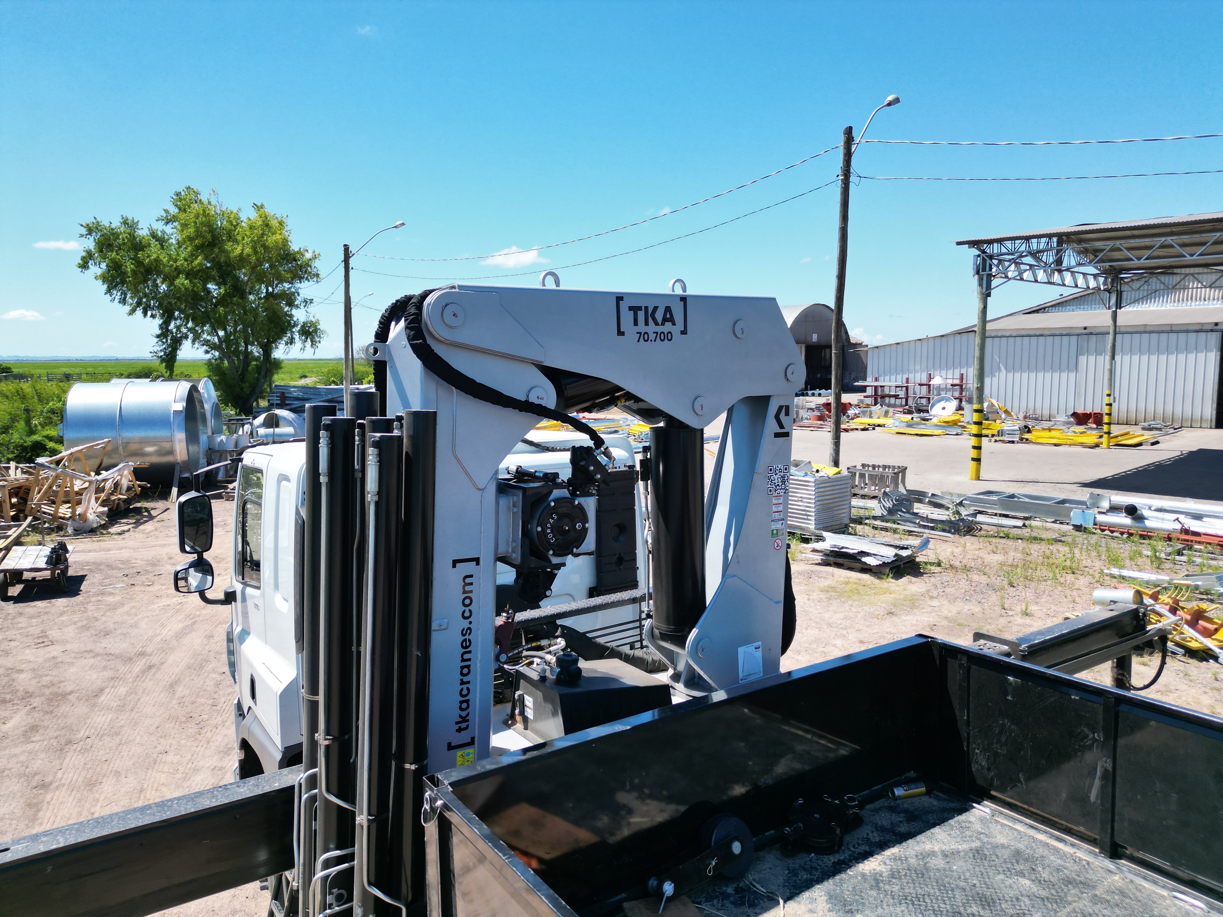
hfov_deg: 71.6
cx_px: 612
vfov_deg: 56.8
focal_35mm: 24
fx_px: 848
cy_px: 458
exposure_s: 1/2500
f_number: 1.7
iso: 130
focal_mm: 6.72
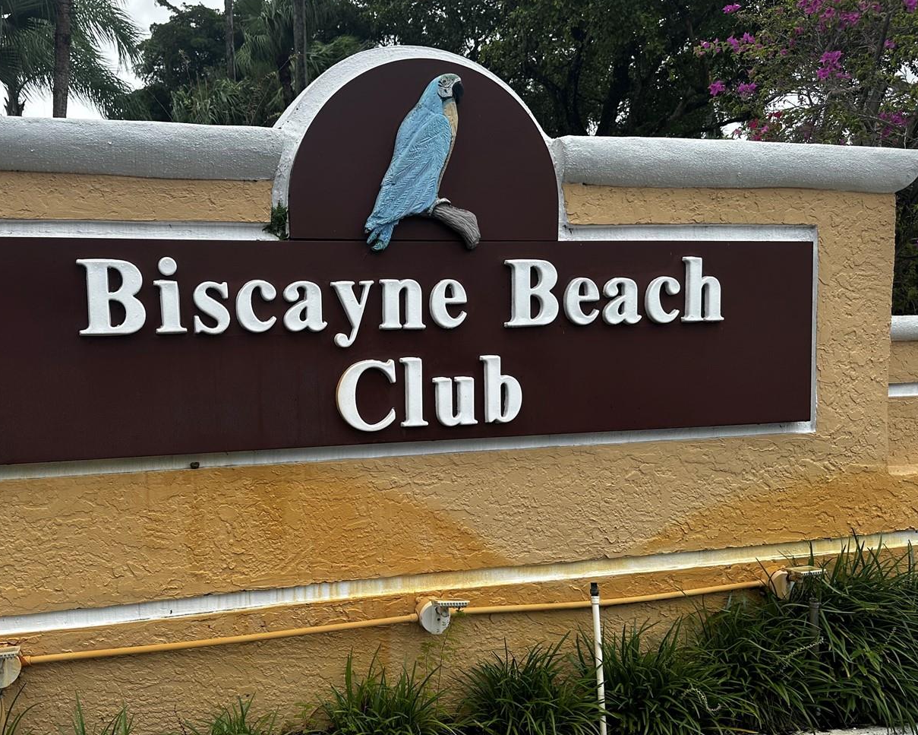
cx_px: 342
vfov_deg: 47.1
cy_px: 388
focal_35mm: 31
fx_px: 842
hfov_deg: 56.5
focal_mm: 6.86
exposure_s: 1/2028
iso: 80
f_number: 1.78
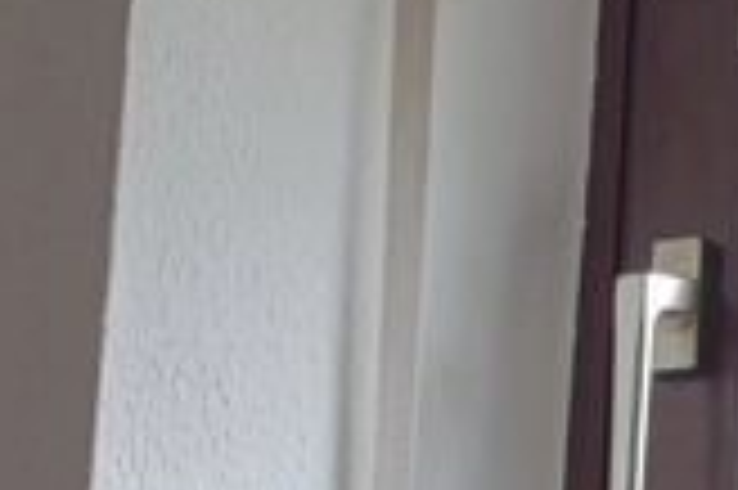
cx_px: 652
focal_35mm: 248
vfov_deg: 5.4
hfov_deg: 8.3
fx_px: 5079
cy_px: 863
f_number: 1.65
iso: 124
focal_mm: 6.11
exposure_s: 1/99.9
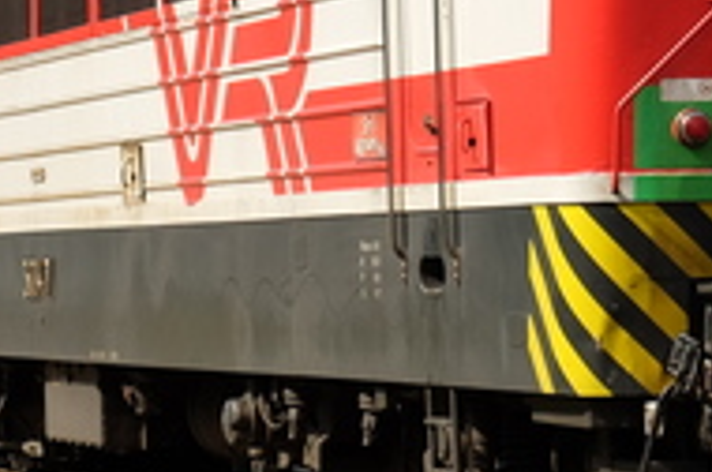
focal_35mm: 213
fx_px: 4206
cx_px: 573
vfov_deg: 6.4
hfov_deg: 9.7
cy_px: 116
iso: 200
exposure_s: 1/350
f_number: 7.1
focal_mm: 34.3
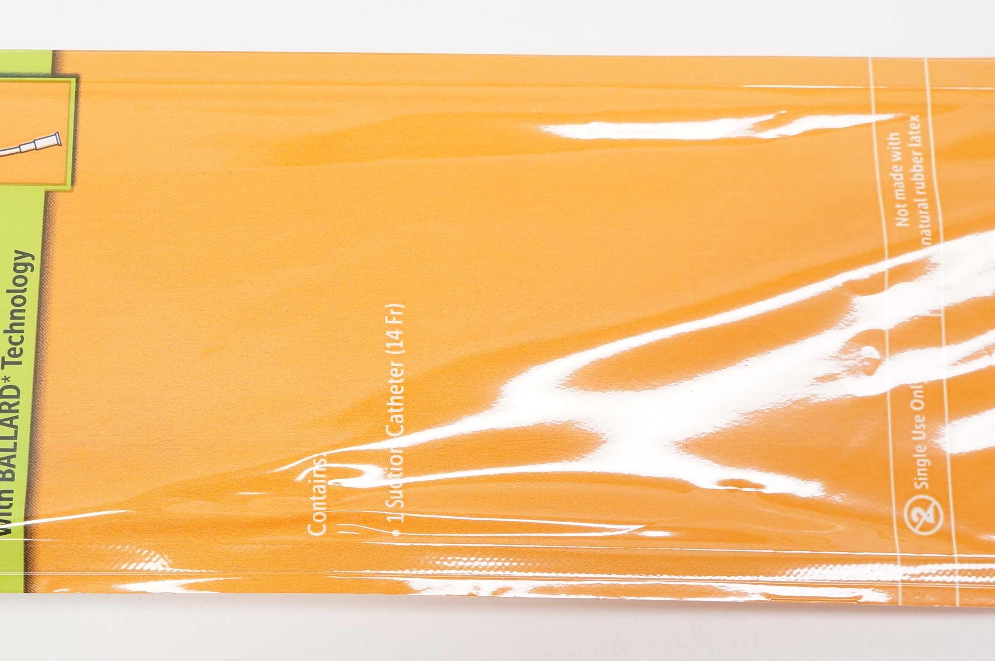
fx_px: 1737
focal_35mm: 63
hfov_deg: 31.7
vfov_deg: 21.6
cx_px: 315
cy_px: 332
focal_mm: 23
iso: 400
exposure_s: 1/50
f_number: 6.3
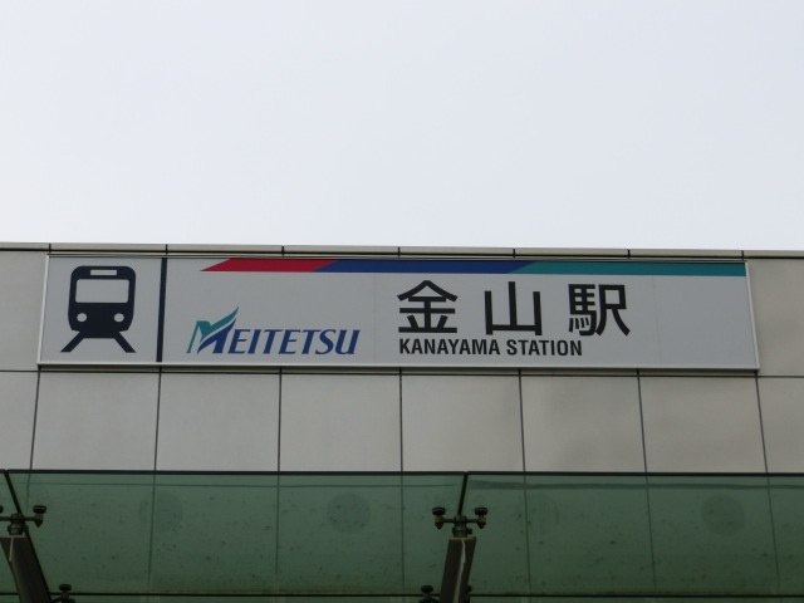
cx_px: 402
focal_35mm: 80
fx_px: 1858
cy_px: 302
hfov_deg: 24.4
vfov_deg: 18.4
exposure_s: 1/640
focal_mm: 14.3
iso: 80
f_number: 5.4
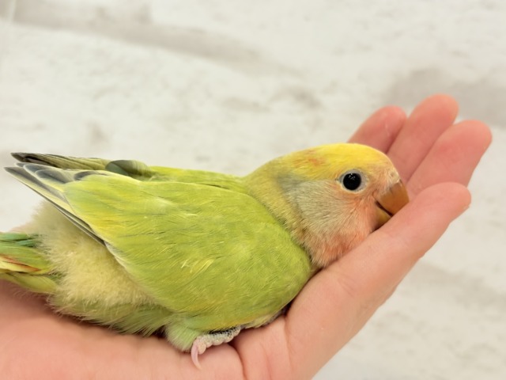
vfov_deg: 28.0
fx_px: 760
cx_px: 253
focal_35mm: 52
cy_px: 190
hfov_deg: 36.8
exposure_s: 1/100
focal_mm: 5.96
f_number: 1.6
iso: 64
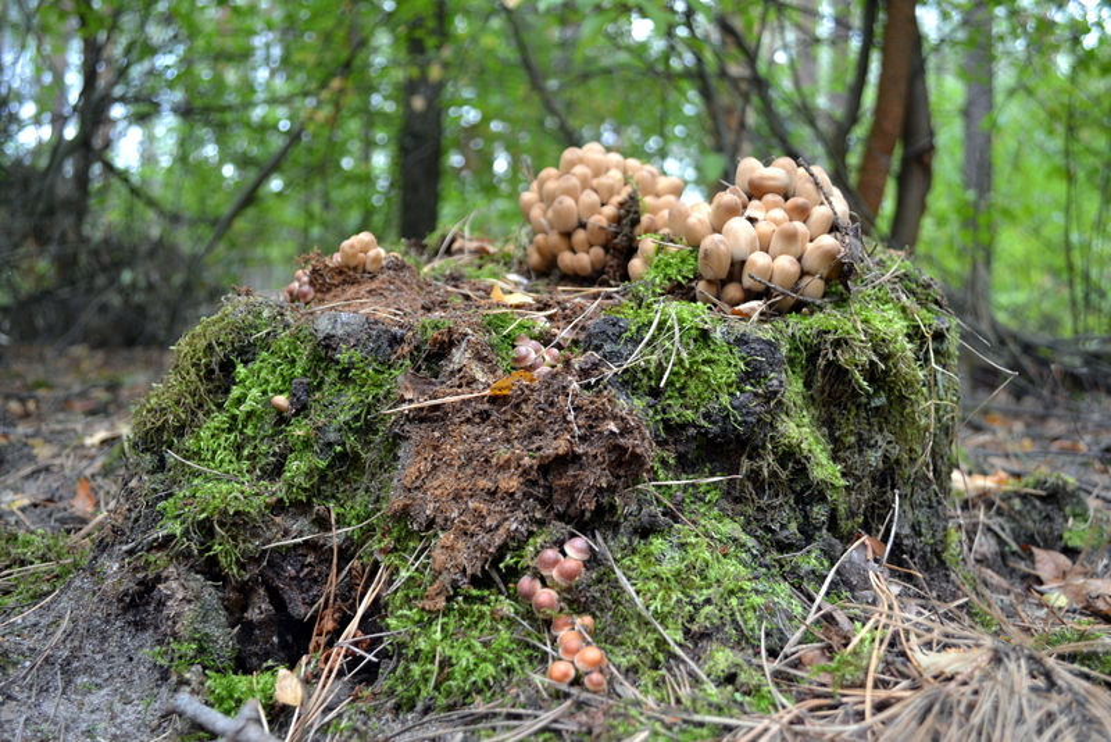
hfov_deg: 57.2
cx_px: 556
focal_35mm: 33
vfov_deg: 40.0
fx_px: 1019
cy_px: 371
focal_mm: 22
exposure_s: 1/60
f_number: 4
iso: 400
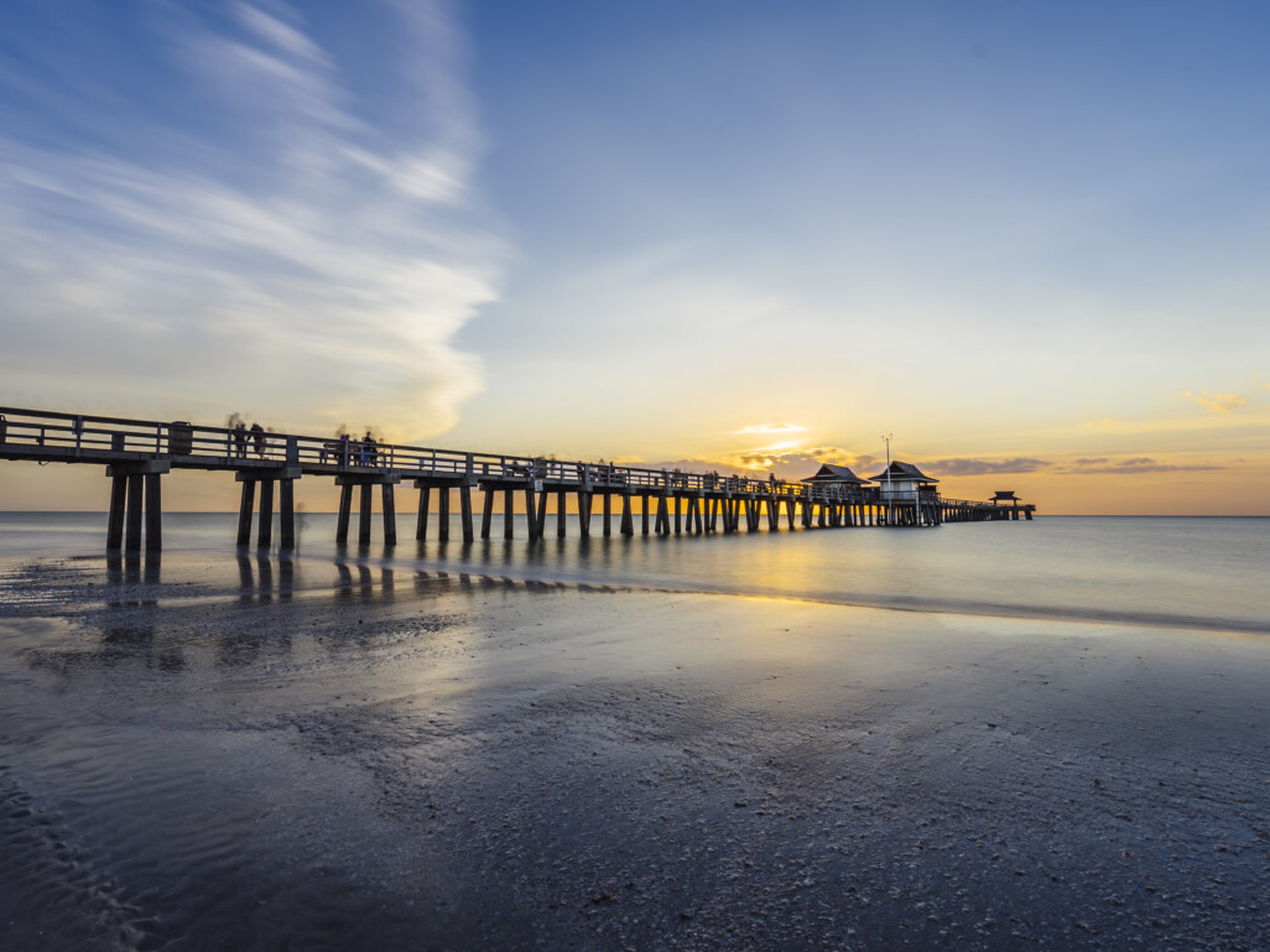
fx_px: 660
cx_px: 579
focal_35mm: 18
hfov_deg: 87.6
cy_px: 459
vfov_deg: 71.6
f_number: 8
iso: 100
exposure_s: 1/250
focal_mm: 16
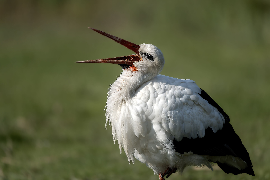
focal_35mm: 800
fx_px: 6000
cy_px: 90
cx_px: 135
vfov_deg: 1.7
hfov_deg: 2.6
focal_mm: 800
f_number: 8
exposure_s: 1/4000
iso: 1250
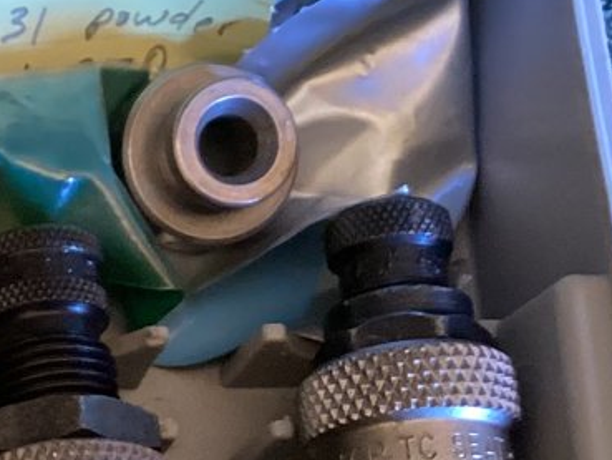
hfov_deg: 14.1
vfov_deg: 11.4
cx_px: -407
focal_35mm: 127
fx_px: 2246
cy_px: 552
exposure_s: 1/50
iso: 400
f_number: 2.4
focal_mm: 3.3
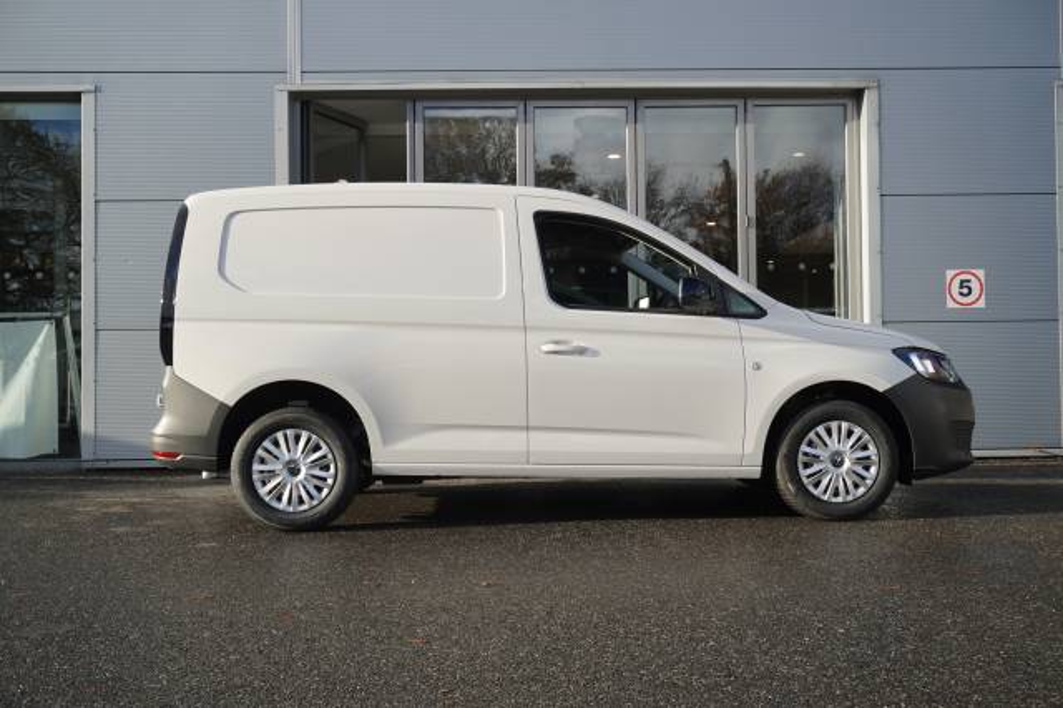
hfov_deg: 51.3
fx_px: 1107
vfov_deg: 35.5
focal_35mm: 38
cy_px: 354
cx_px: 532
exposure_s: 1/200
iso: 100
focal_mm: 25
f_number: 4.5
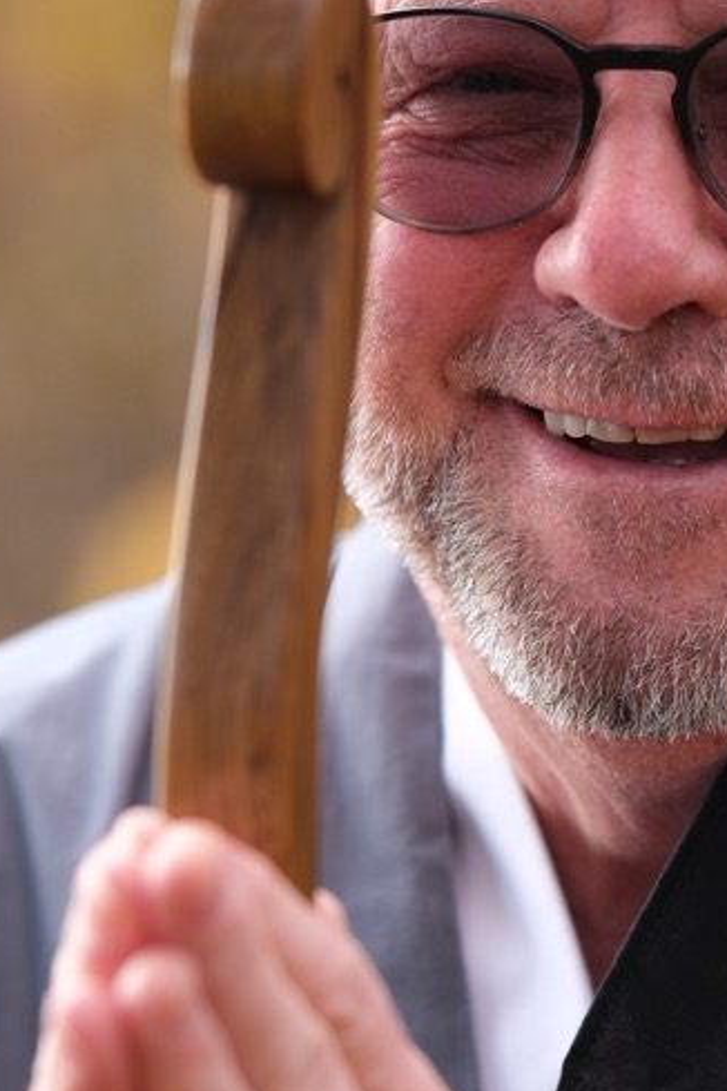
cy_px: 567
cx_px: 634
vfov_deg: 7.0
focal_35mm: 296
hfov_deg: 4.6
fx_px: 8966
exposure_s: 1/210
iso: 125
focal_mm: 75
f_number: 1.8
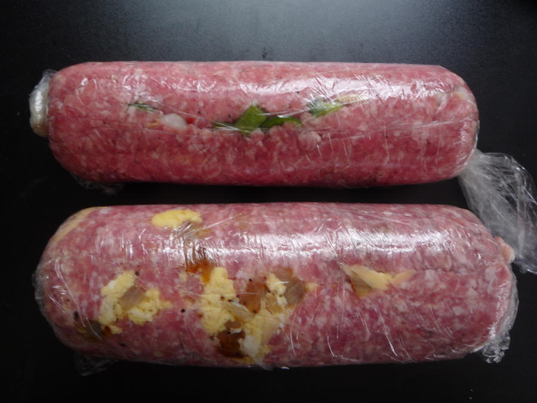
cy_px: 202
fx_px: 465
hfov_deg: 60.0
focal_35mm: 30
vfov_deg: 46.8
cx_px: 268
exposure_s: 1/40
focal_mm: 5.2
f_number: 3.3
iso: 100
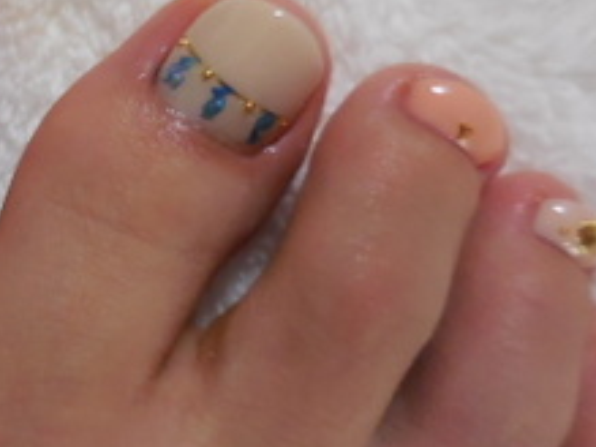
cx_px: -16
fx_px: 981
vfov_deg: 25.6
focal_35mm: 57
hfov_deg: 31.0
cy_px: 176
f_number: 3.3
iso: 400
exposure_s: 1/30
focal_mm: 4.5
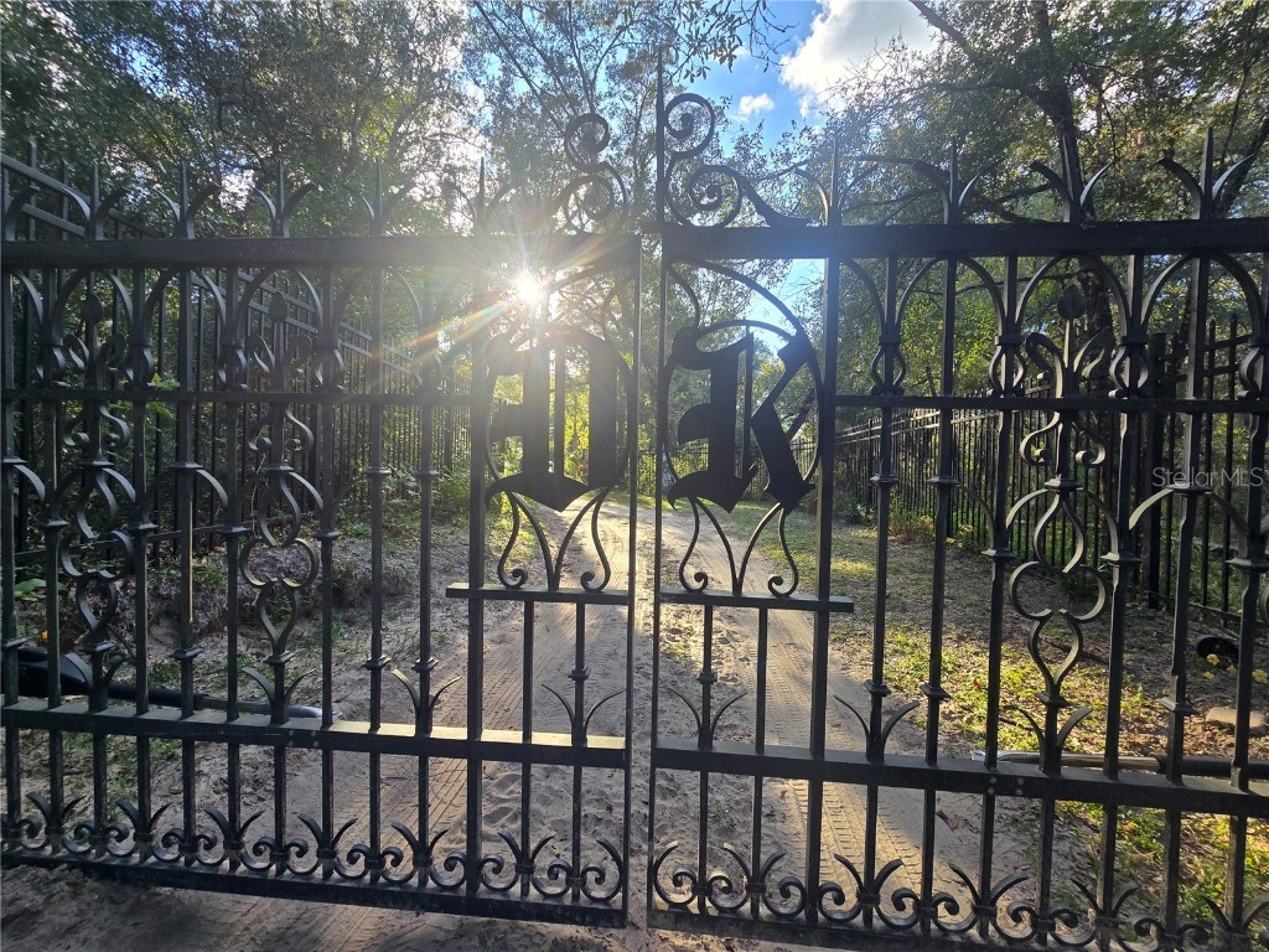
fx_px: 477
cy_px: 476
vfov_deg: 89.9
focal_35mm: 13
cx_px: 634
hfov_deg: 106.2
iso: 50
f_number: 2.2
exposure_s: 1/241
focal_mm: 2.2
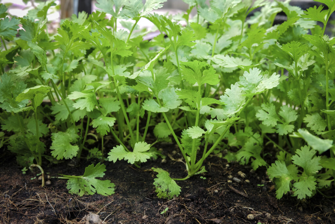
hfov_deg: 48.5
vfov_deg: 33.4
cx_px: 168
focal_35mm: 40
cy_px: 112
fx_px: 372
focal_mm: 26.9
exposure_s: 1/4
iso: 100
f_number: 9
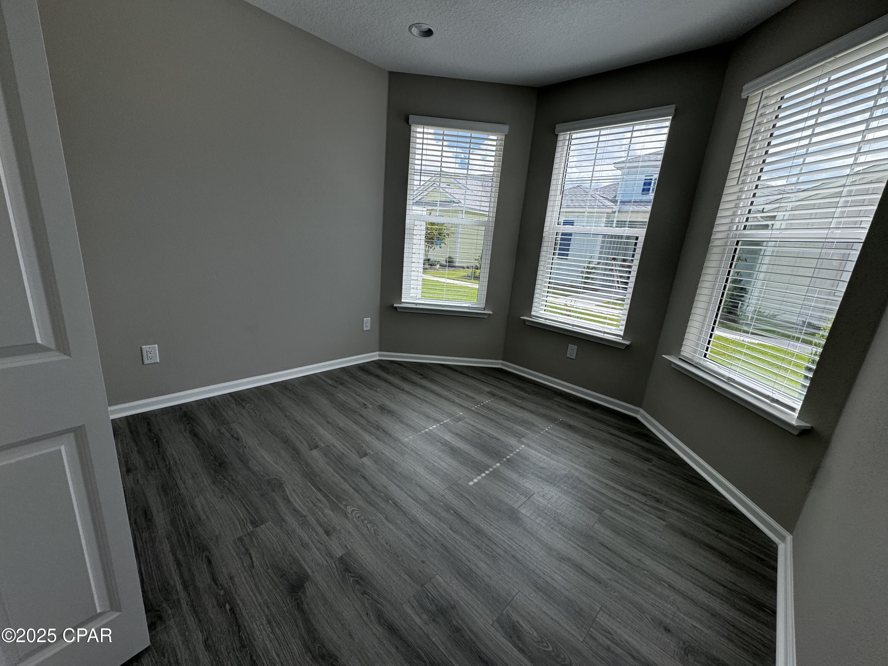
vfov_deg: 85.7
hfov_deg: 102.1
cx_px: 444
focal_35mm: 14
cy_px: 333
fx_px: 359
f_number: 2.2
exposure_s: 1/416
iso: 40
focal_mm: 2.22
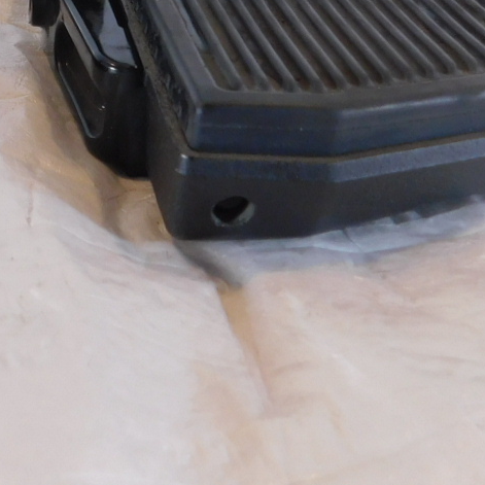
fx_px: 1094
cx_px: -69
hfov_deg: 23.3
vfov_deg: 22.9
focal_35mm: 69
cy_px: -101
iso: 160
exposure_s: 1/30
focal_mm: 4
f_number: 3
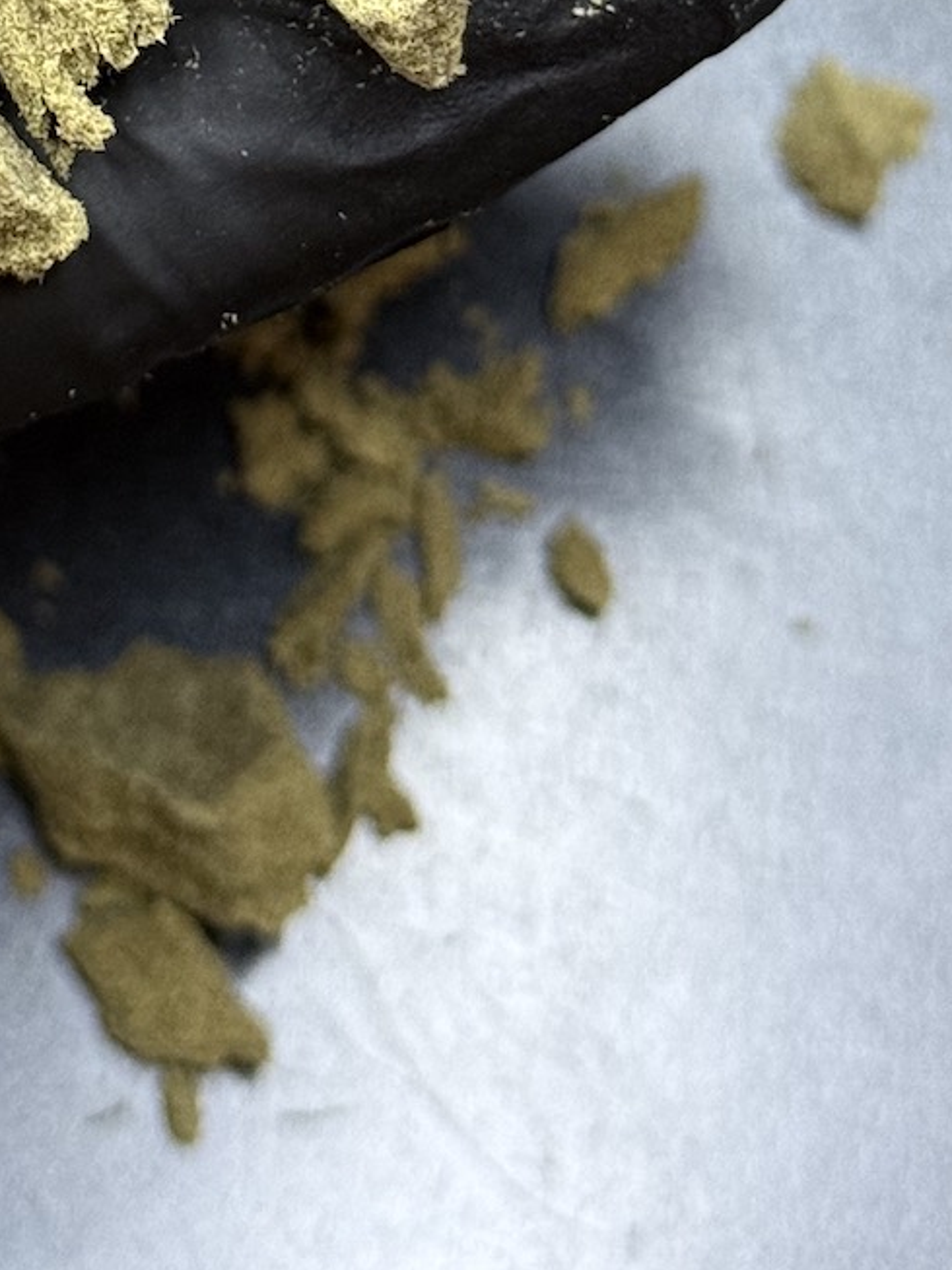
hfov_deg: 10.4
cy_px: -295
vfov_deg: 13.6
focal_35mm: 141
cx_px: -99
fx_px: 5174
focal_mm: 6.76
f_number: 1.78
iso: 250
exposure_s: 1/50
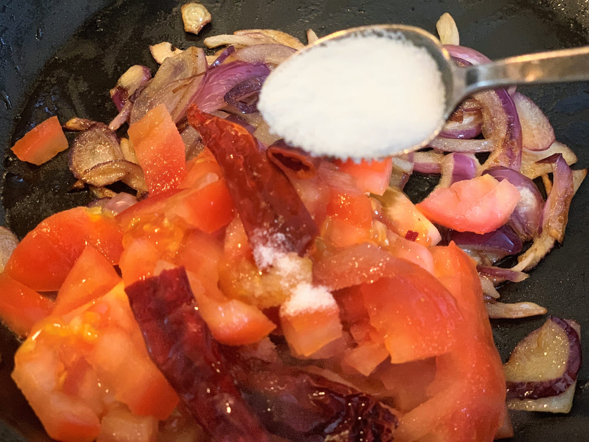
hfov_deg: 36.8
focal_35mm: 52
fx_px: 885
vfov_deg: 28.0
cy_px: 221
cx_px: 294
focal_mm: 6
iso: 400
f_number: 2.4
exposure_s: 1/50
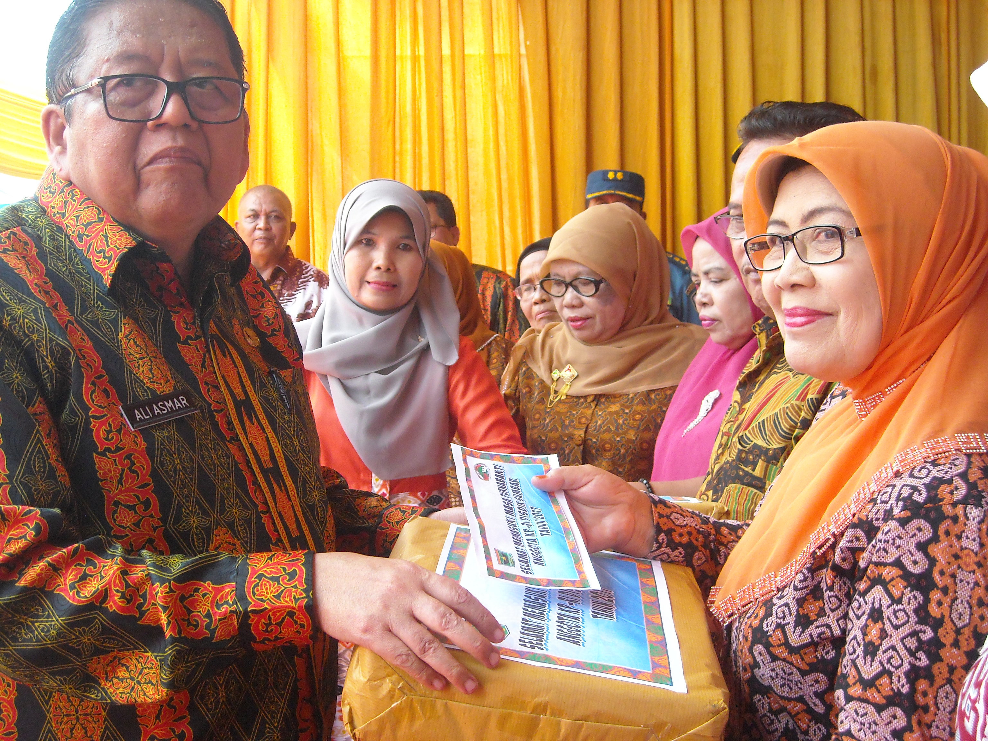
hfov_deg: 38.9
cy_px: 370
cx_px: 494
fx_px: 1399
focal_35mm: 49
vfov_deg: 29.7
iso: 200
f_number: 3.2
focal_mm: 7.92
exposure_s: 1/250
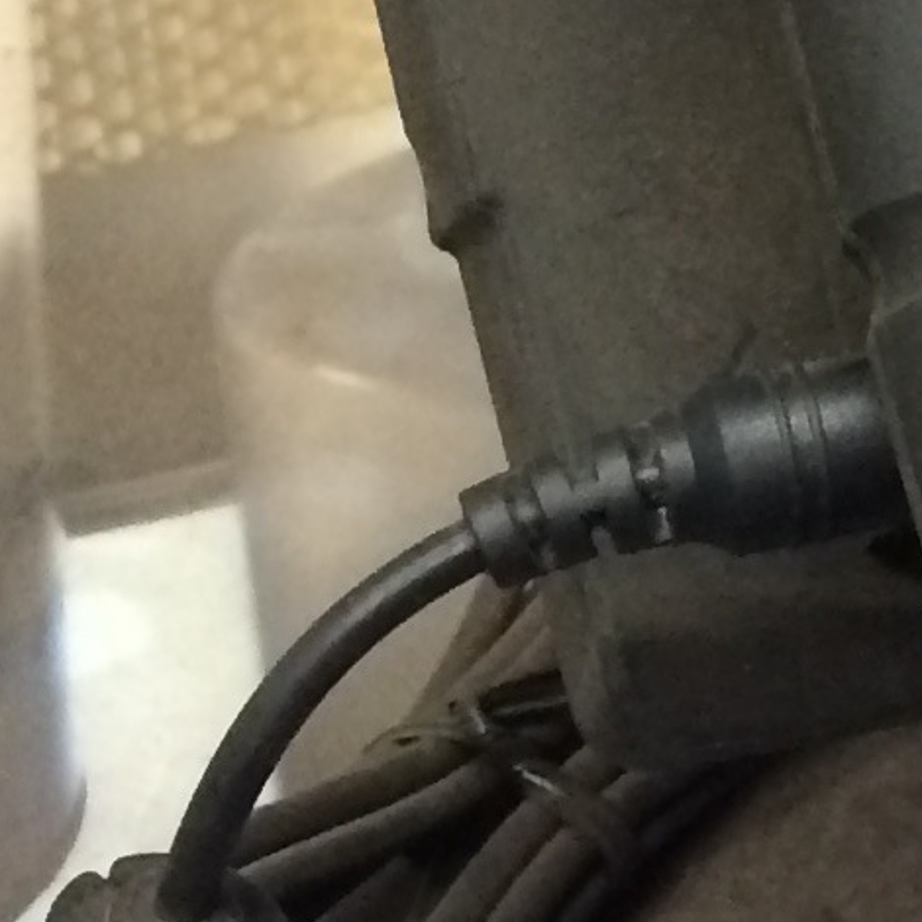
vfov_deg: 9.8
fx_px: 5364
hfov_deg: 8.9
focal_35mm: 178
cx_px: 2205
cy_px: 96
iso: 200
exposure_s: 1/30
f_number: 2.2
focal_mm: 4.15
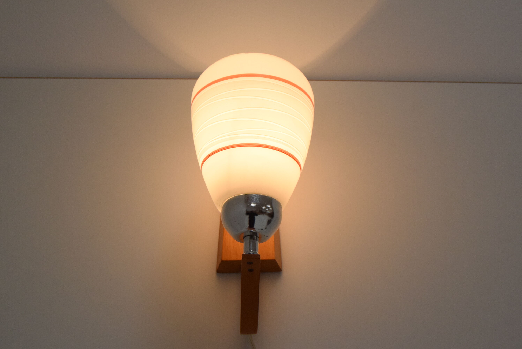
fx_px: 740
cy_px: 174
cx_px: 261
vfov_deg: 26.5
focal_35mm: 51
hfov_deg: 38.9
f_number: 10
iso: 1600
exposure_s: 1/400
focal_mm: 34
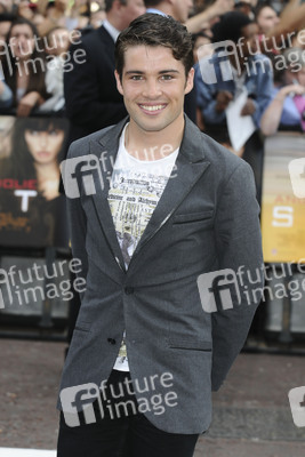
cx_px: 152
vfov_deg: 17.1
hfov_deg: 11.4
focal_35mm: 120
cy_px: 228
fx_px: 1524
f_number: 5
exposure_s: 1/250
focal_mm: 80
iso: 400
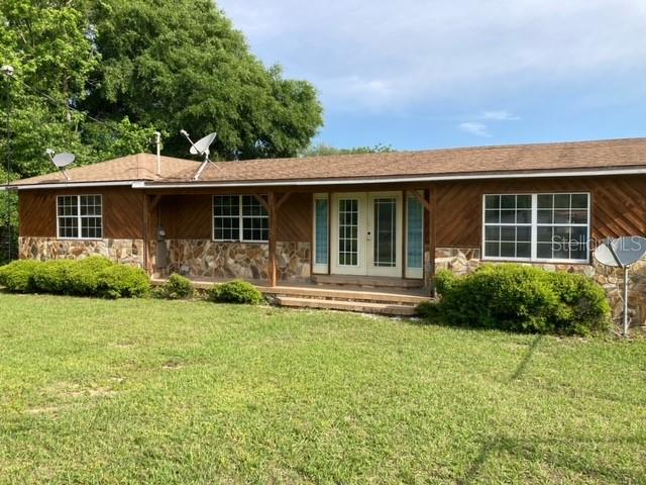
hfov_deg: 63.4
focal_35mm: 28
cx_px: 323
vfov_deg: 49.7
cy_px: 242
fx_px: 523
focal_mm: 3.99
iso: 20
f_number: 1.8
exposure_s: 1/1000
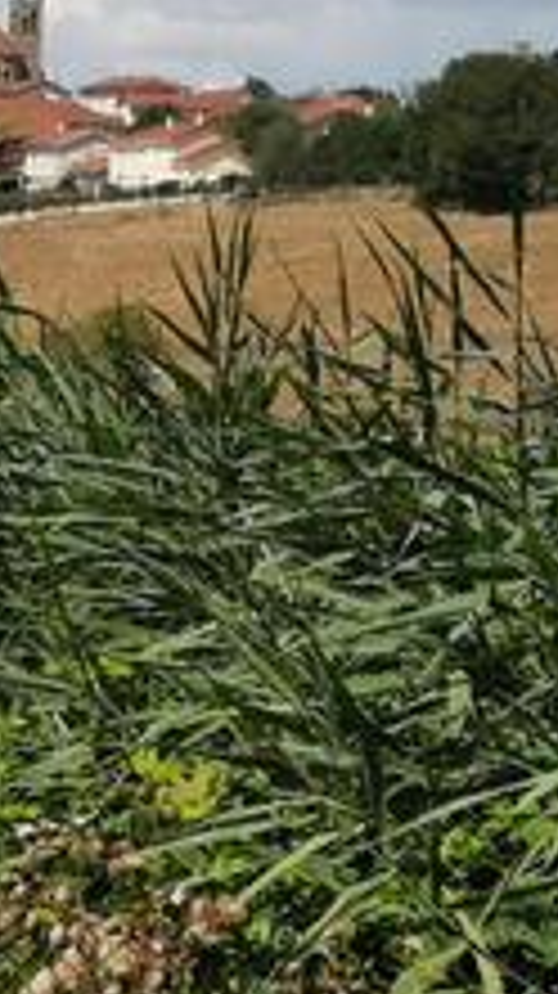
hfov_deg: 3.8
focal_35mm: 319
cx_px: 108
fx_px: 8407
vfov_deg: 6.7
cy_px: -279
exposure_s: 1/2083
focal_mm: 7.48
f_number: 2.4
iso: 50
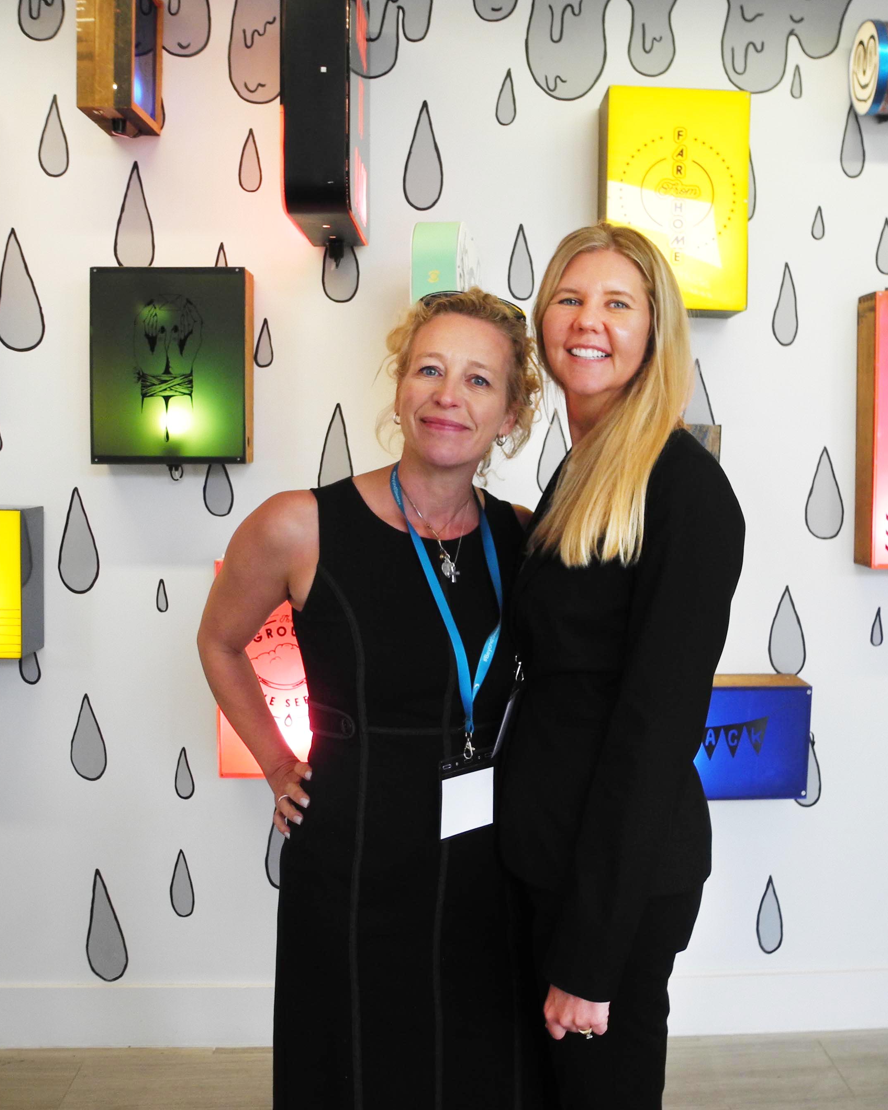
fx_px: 1216
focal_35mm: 37
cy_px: 554
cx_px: 528
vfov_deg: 49.1
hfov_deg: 40.0
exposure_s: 1/90.5
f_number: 2.8
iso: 100
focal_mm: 6
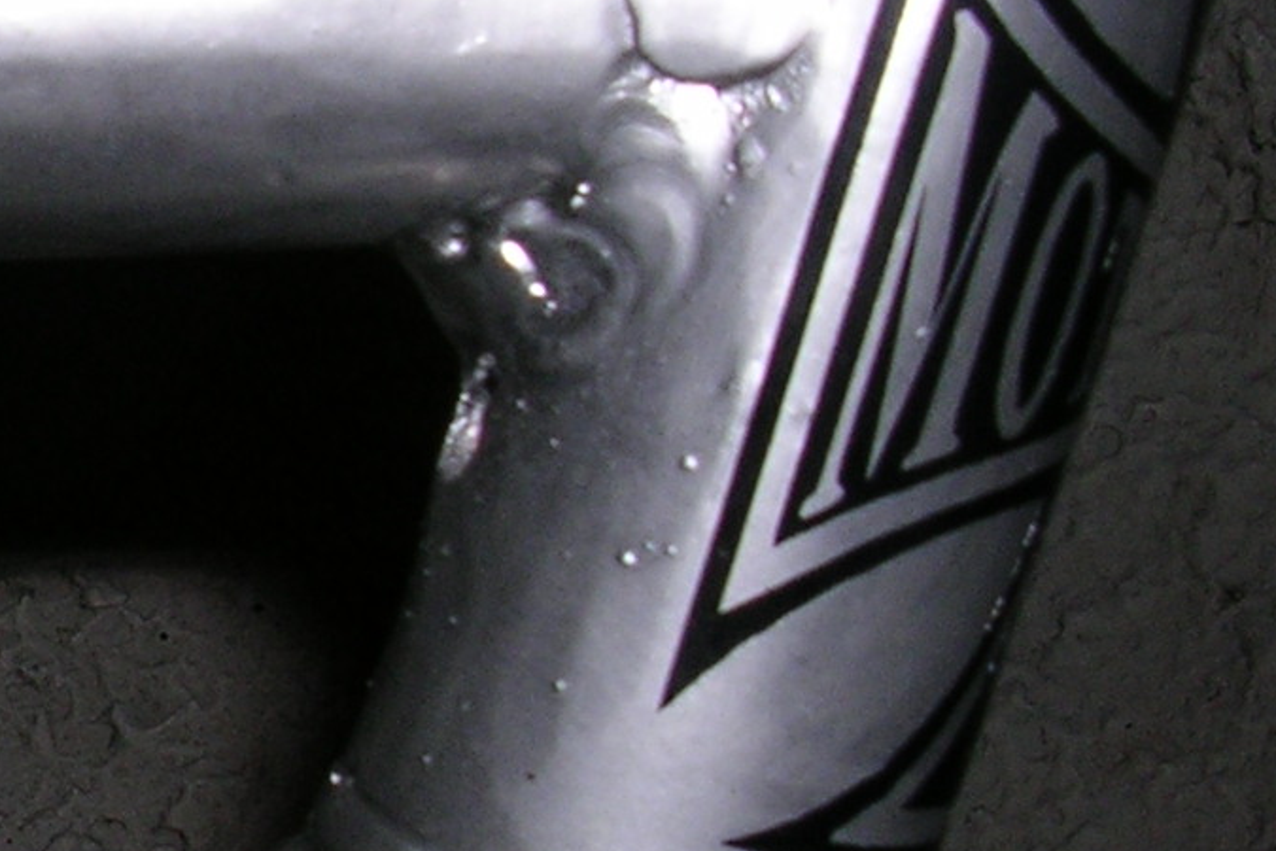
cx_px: -647
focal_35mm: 120
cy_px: 511
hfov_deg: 15.7
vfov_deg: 11.4
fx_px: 4253
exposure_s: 1/60.1
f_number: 5.6
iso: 50
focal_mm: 5.8
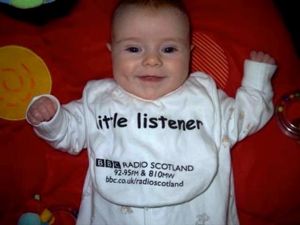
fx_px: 330
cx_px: 150
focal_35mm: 38
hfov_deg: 48.9
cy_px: 112
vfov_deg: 37.8
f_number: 3.9
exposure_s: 1/60
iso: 200
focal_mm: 6.3
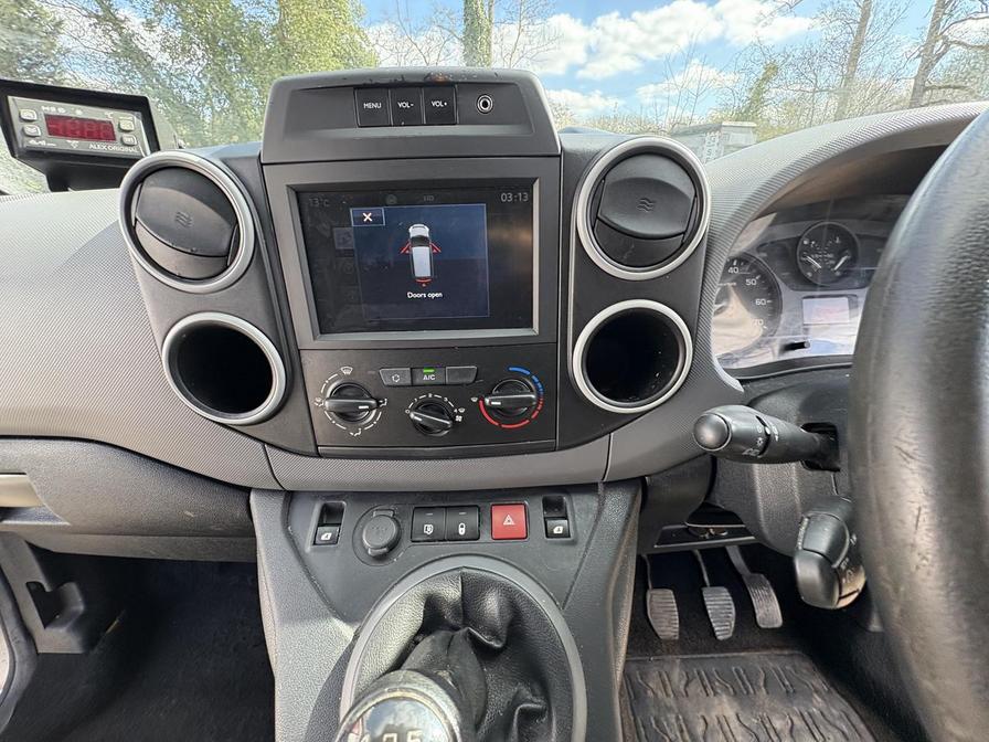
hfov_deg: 102.1
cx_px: 494
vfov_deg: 85.7
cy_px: 371
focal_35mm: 14
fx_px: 400
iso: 125
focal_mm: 2.22
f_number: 2.2
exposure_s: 1/135
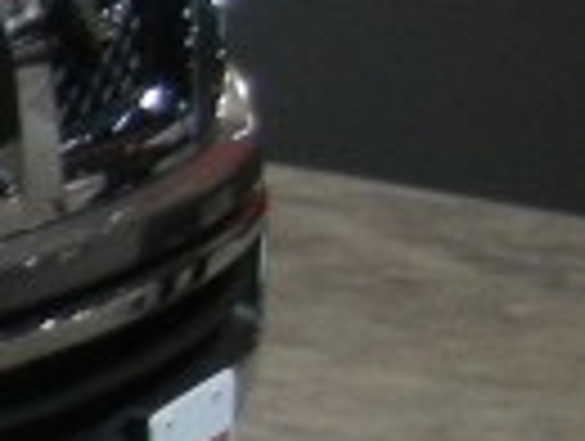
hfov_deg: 6.8
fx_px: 3996
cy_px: 0
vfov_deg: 6.3
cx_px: -1656
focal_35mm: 236
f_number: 3.5
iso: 293
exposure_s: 1/59.2
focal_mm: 5.4
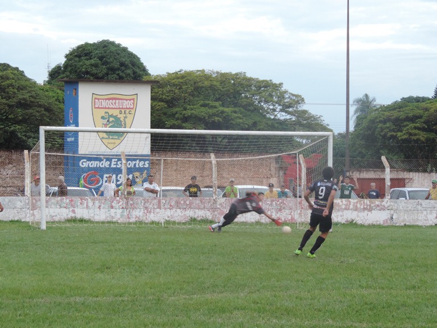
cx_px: 218
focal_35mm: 105
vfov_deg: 14.1
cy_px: 164
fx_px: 1326
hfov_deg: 18.7
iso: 400
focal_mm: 18.7
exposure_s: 1/60
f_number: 4.2
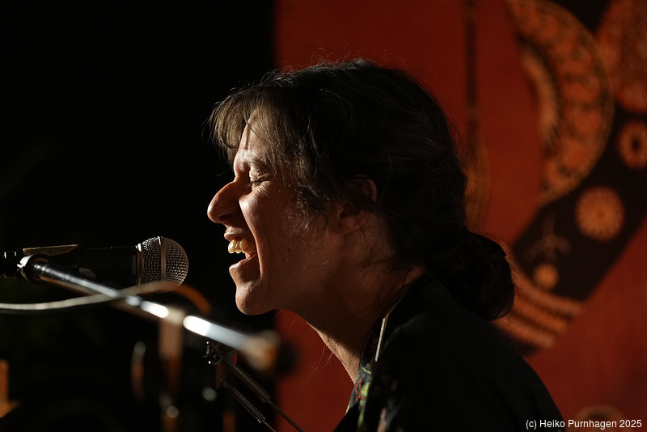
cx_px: 324
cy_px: 216
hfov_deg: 10.3
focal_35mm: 200
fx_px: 3596
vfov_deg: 6.9
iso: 6400
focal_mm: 200
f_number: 4
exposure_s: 1/100
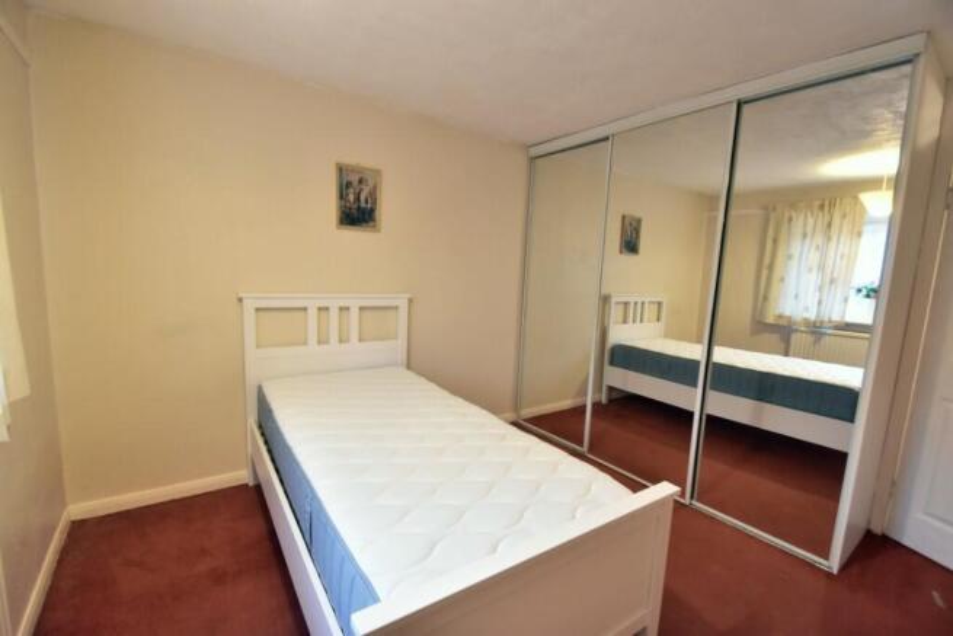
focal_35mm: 15
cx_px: 476
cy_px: 318
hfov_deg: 100.4
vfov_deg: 77.4
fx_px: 397
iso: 1400
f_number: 5
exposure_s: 1/15
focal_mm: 10
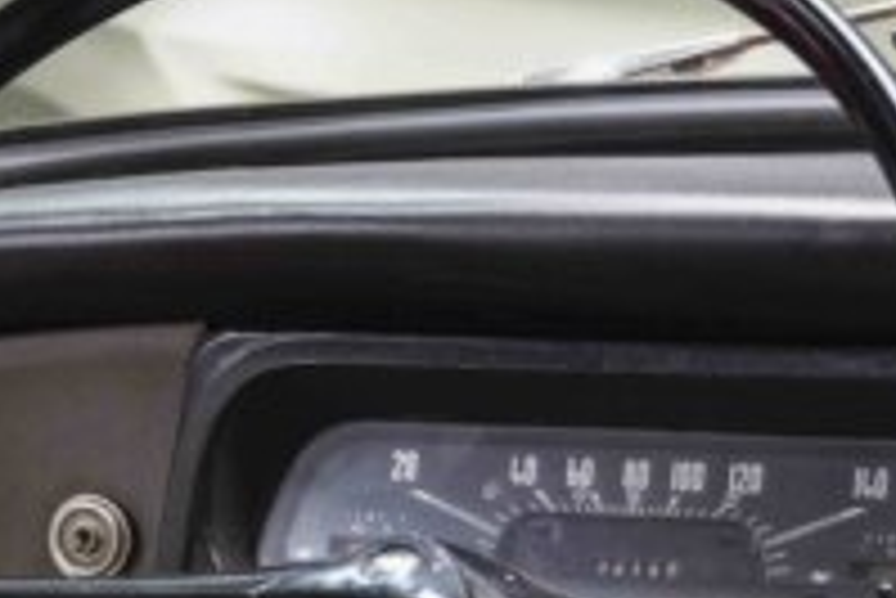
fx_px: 3836
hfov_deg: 13.3
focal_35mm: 154
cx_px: 675
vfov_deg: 8.8
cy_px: 845
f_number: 5
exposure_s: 1/15
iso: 500
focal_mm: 40
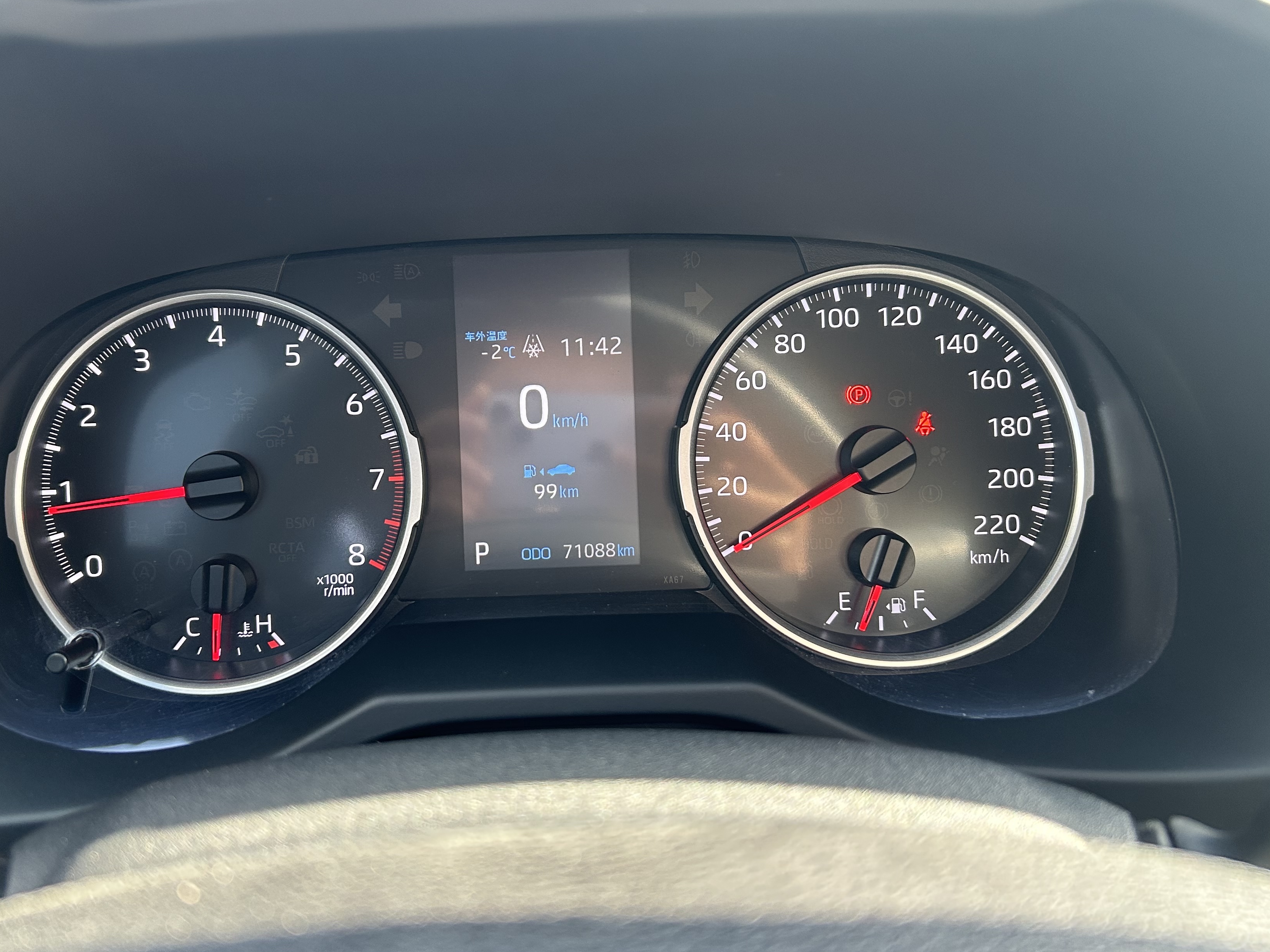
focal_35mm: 32
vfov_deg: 44.1
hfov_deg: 56.5
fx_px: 1174
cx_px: 530
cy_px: 446
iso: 125
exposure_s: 1/86
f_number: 1.5
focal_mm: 5.7
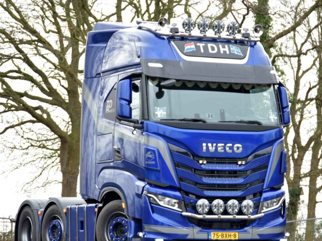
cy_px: 138
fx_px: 1330
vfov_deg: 10.4
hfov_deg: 13.8
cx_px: 159
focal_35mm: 143
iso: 320
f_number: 5.6
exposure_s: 1/60
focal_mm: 102
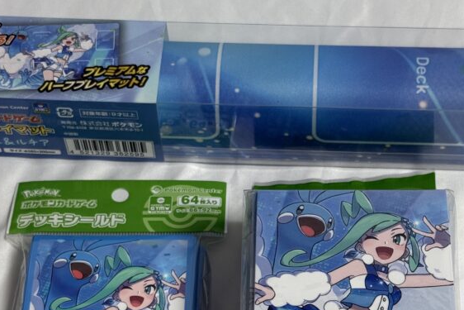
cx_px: 268
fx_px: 1173
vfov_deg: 15.0
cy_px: 211
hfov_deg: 22.4
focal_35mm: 91
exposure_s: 1/117
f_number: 1.78
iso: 80
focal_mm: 6.76
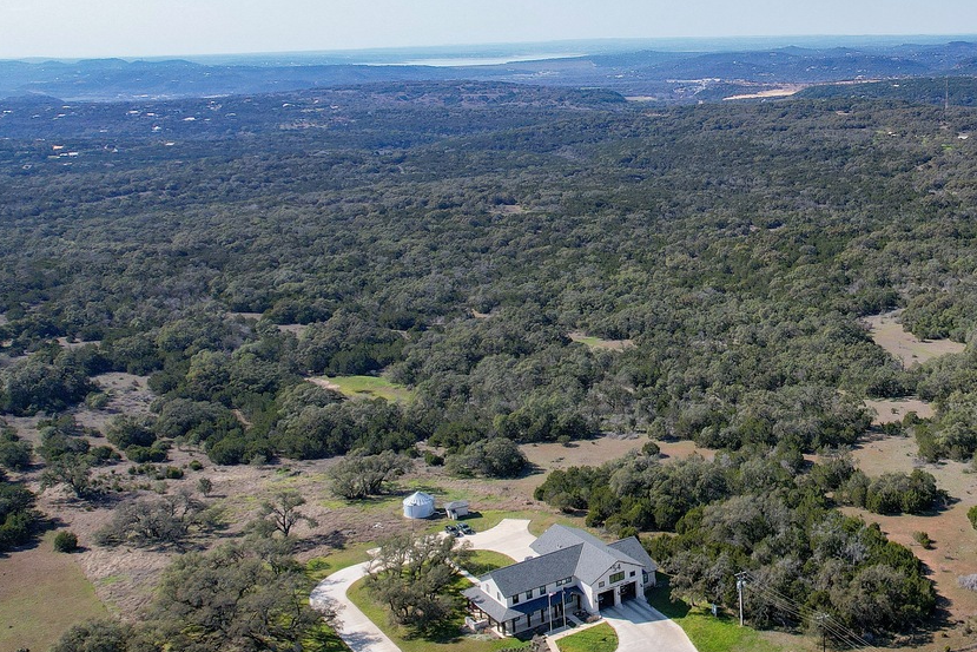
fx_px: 1167
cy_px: 266
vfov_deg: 31.1
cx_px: 781
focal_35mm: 43
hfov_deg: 43.3
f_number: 2.8
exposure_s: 1/3000
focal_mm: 8.38
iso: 100
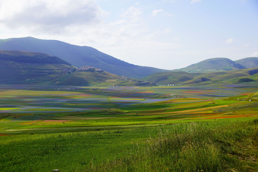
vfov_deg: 25.8
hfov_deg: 37.9
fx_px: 376
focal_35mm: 52
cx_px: 129
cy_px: 86
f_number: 6.7
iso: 100
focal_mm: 35
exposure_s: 1/350
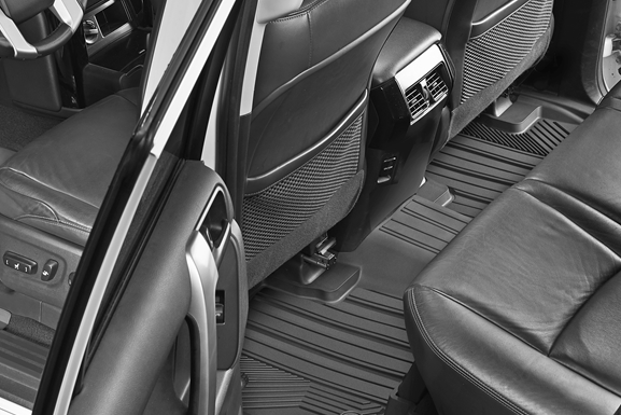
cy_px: 225
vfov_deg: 13.4
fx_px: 1760
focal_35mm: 102
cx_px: 193
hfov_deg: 19.9
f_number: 16
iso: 100
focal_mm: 62
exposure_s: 1/125
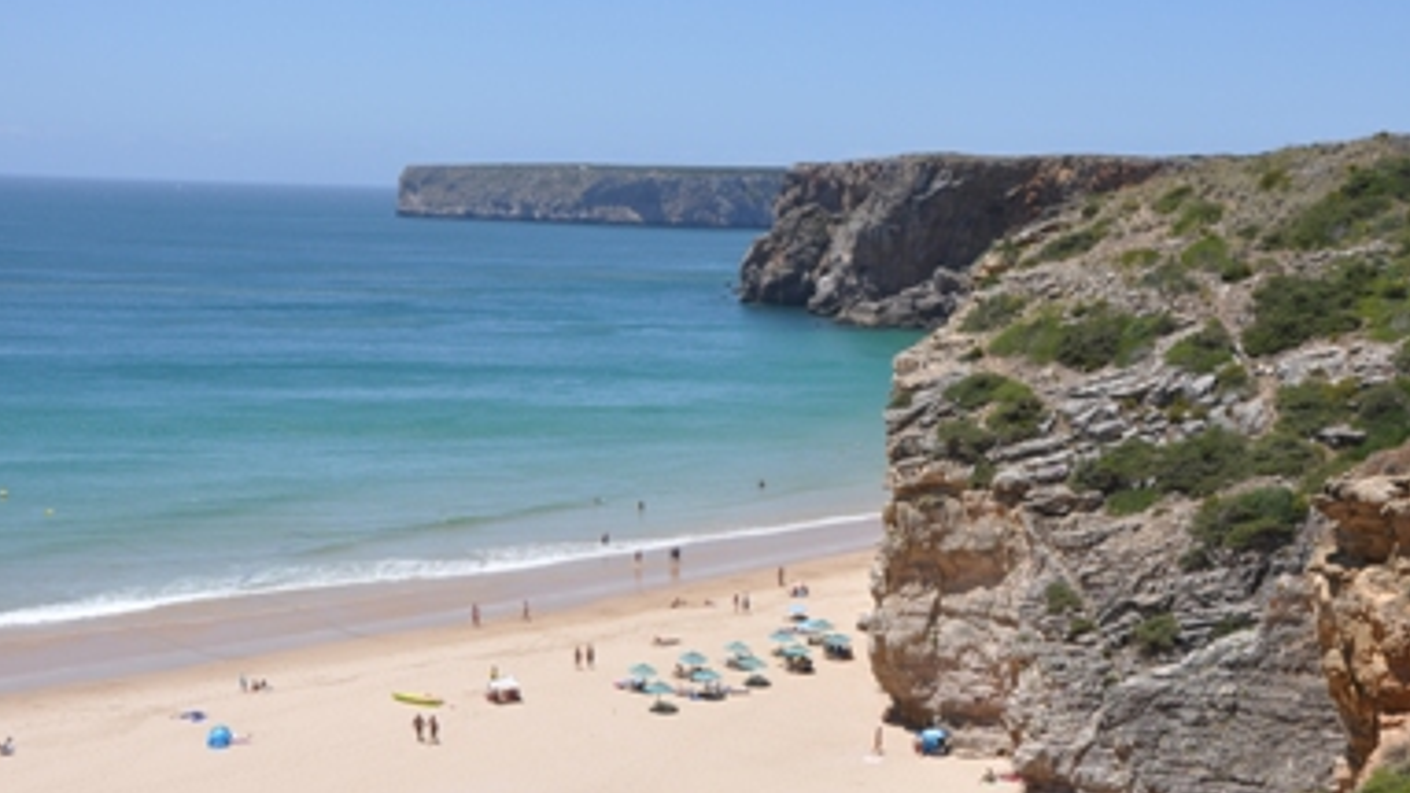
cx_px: 790
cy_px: 494
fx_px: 1944
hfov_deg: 39.8
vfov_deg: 23.0
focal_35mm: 52
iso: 200
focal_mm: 28
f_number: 9
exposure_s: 1/320
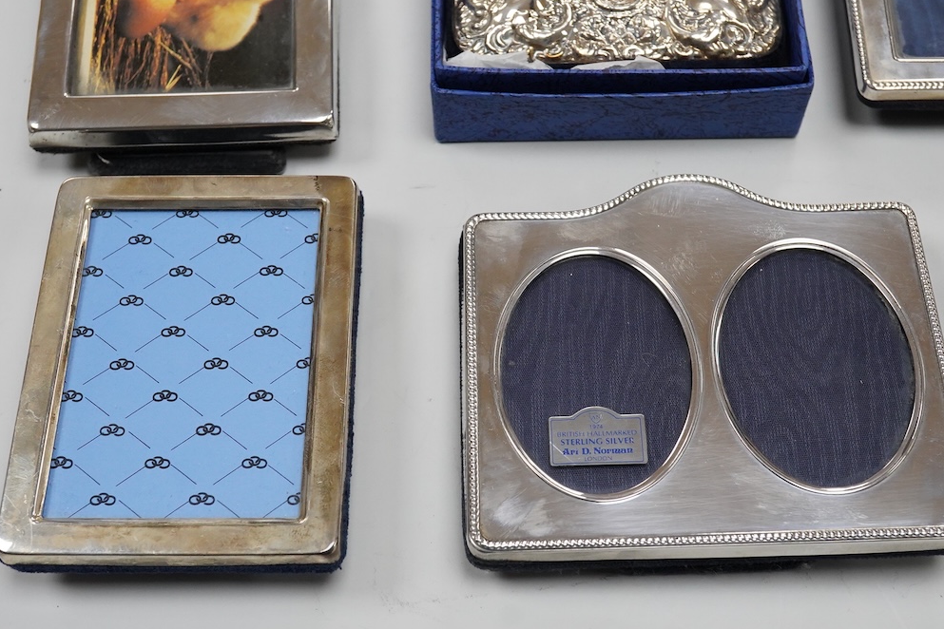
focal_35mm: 51
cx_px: 475
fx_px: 1337
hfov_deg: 38.9
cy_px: 348
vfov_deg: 26.5
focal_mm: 30
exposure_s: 1/250
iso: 2500
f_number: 10
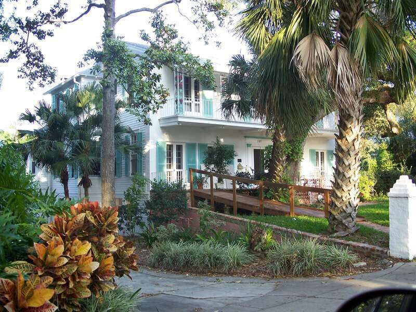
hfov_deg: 50.1
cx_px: 208
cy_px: 156
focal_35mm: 37
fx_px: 445
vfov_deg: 38.7
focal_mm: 7.8
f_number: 2.8
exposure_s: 1/40
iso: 64
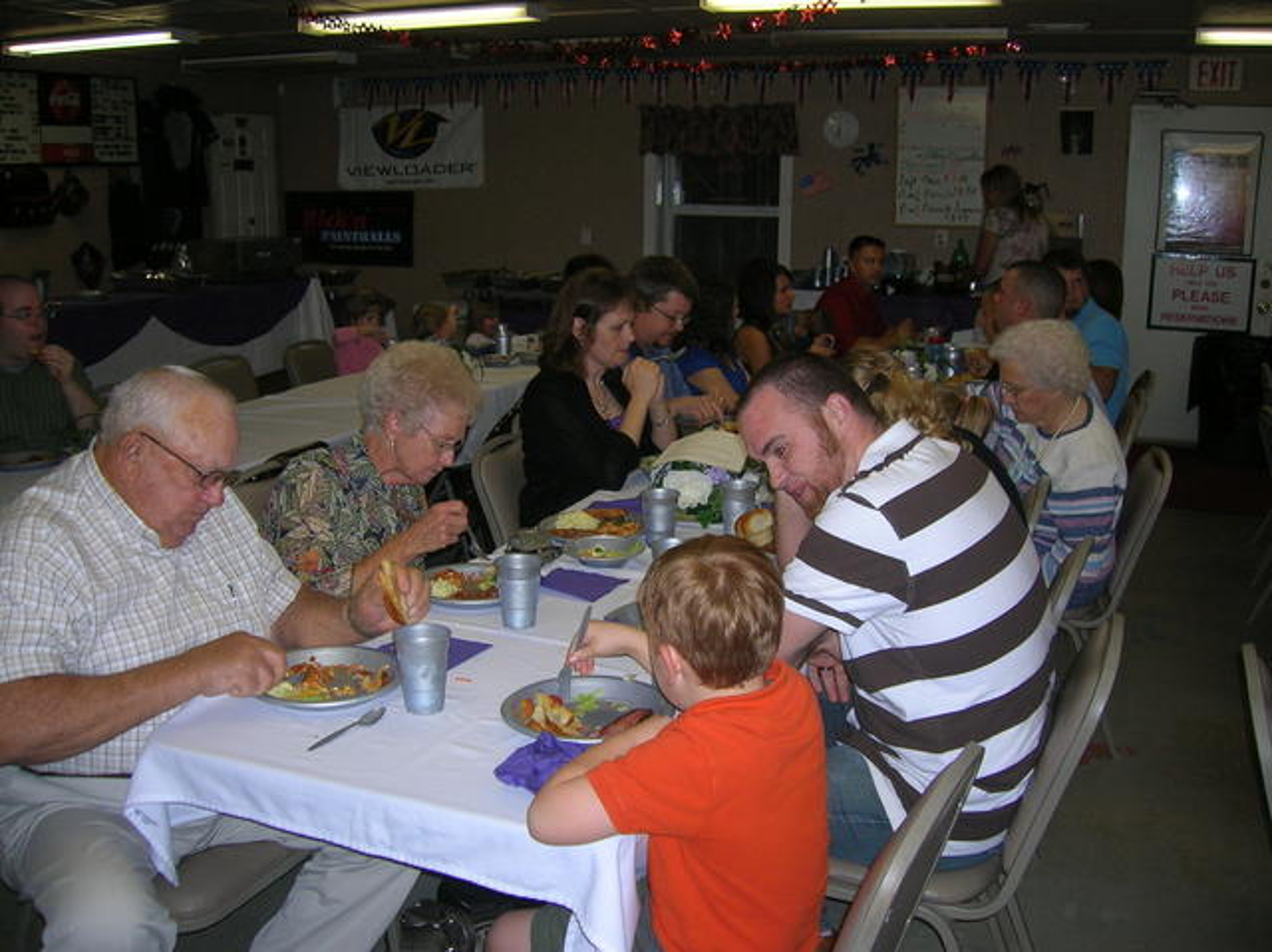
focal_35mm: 34
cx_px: 636
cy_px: 476
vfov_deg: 41.7
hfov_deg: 54.0
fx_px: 1248
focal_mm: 5.7
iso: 68
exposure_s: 1/60.1
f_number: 2.9
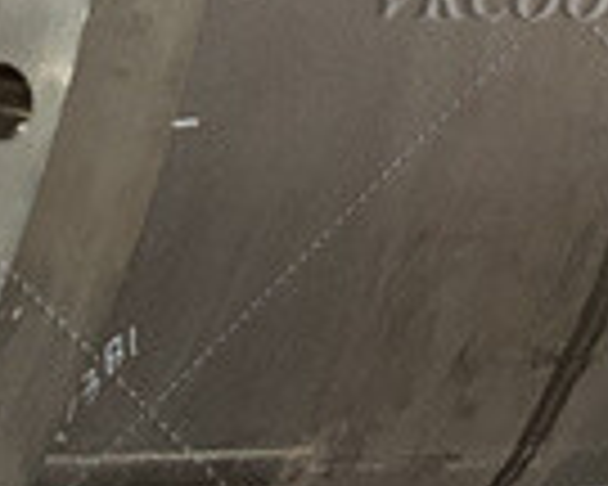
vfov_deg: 10.0
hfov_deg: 11.8
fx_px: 2699
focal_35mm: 150
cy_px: -225
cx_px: -491
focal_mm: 4.25
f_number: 1.8
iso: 400
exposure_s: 1/25
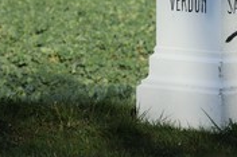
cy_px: -17
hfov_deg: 4.3
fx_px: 3137
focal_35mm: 477
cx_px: 70
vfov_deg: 2.9
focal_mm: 200
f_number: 11
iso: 200
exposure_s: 1/250
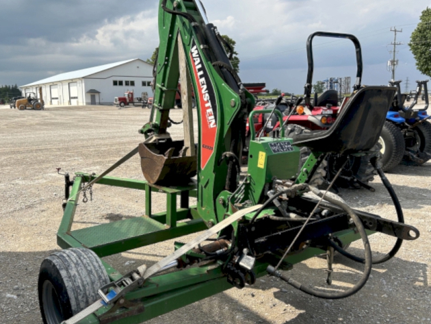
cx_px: 188
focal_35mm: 33
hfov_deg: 55.2
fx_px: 411
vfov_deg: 43.0
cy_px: 171
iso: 50
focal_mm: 5.7
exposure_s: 1/3165
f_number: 1.5
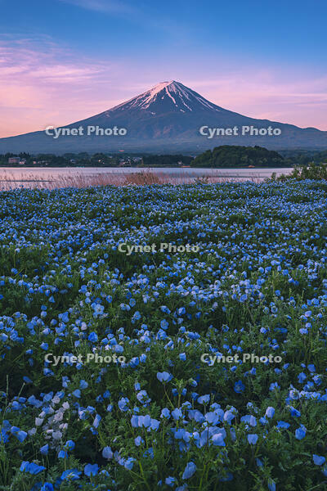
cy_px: 246
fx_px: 477
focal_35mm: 35
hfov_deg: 37.9
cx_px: 164
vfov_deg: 54.4
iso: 100
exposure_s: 1/6
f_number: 13
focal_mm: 35
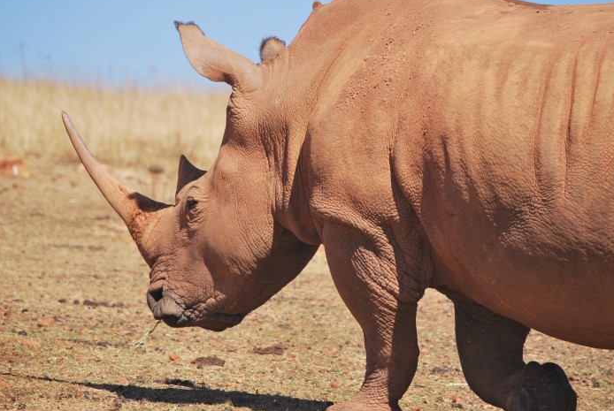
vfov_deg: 4.4
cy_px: 200
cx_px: 315
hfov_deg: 6.6
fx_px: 5295
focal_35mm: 310
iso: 200
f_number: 8
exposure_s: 1/640
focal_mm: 200
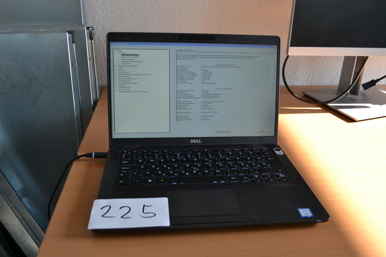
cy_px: 128
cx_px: 193
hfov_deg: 61.9
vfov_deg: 43.6
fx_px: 322
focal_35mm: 30
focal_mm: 20
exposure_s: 1/125
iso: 360
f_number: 5.6
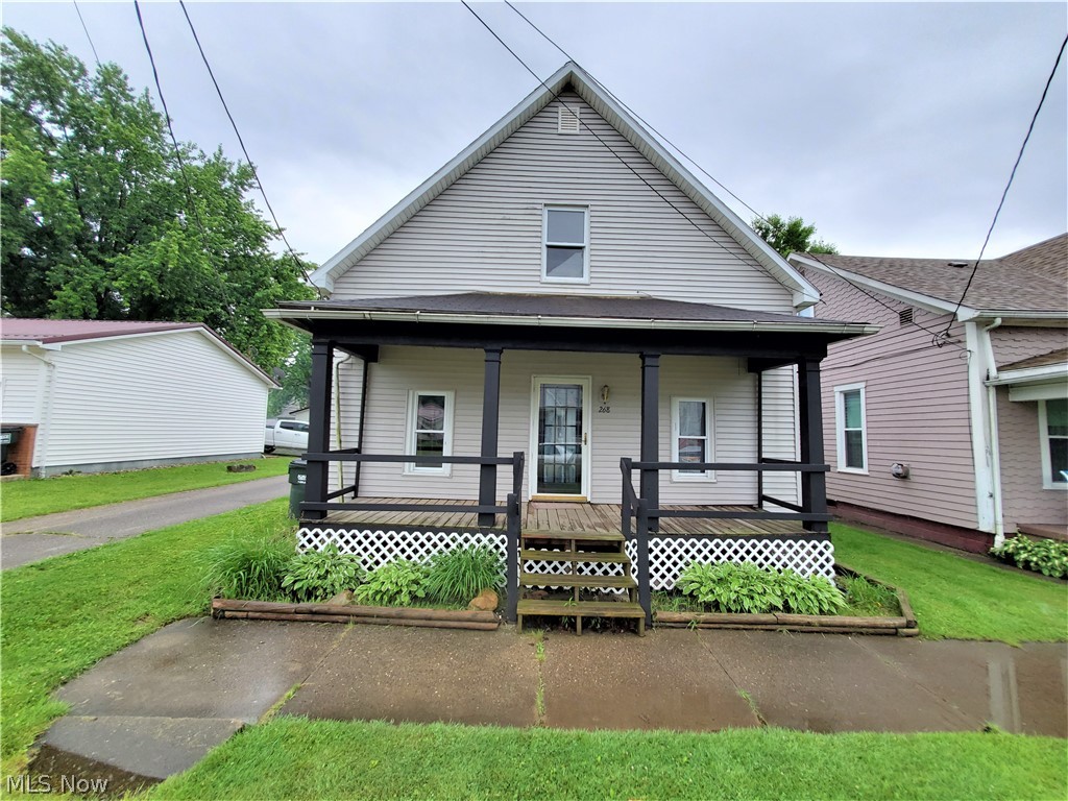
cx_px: 534
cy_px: 400
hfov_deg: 106.2
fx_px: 401
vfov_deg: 89.9
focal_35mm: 13
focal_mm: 1.8
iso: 50
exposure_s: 1/287
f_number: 2.2
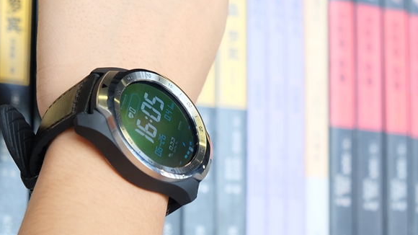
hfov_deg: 17.3
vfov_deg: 9.8
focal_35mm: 124
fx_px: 1374
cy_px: 77
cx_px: 249
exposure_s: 1/28
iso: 640
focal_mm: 44.4
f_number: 4.5
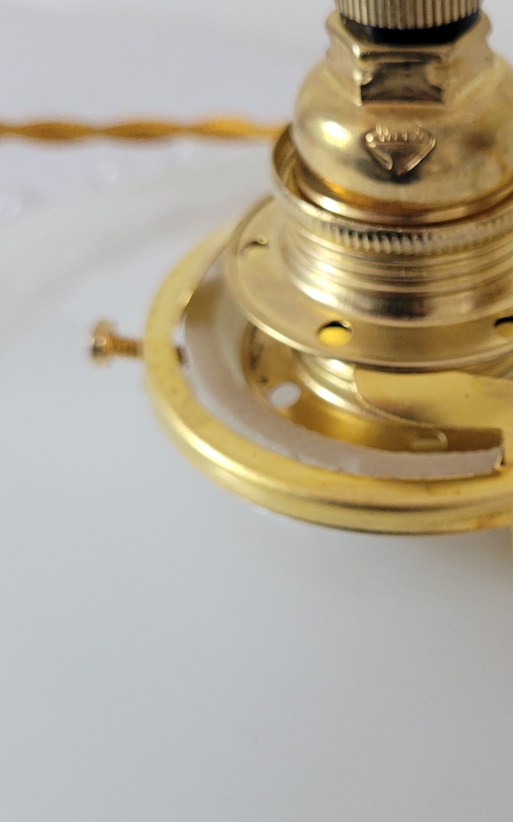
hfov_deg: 22.1
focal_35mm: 57
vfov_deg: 35.7
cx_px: 483
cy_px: 375
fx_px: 1276
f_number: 1.8
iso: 250
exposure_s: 1/100
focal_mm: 5.4
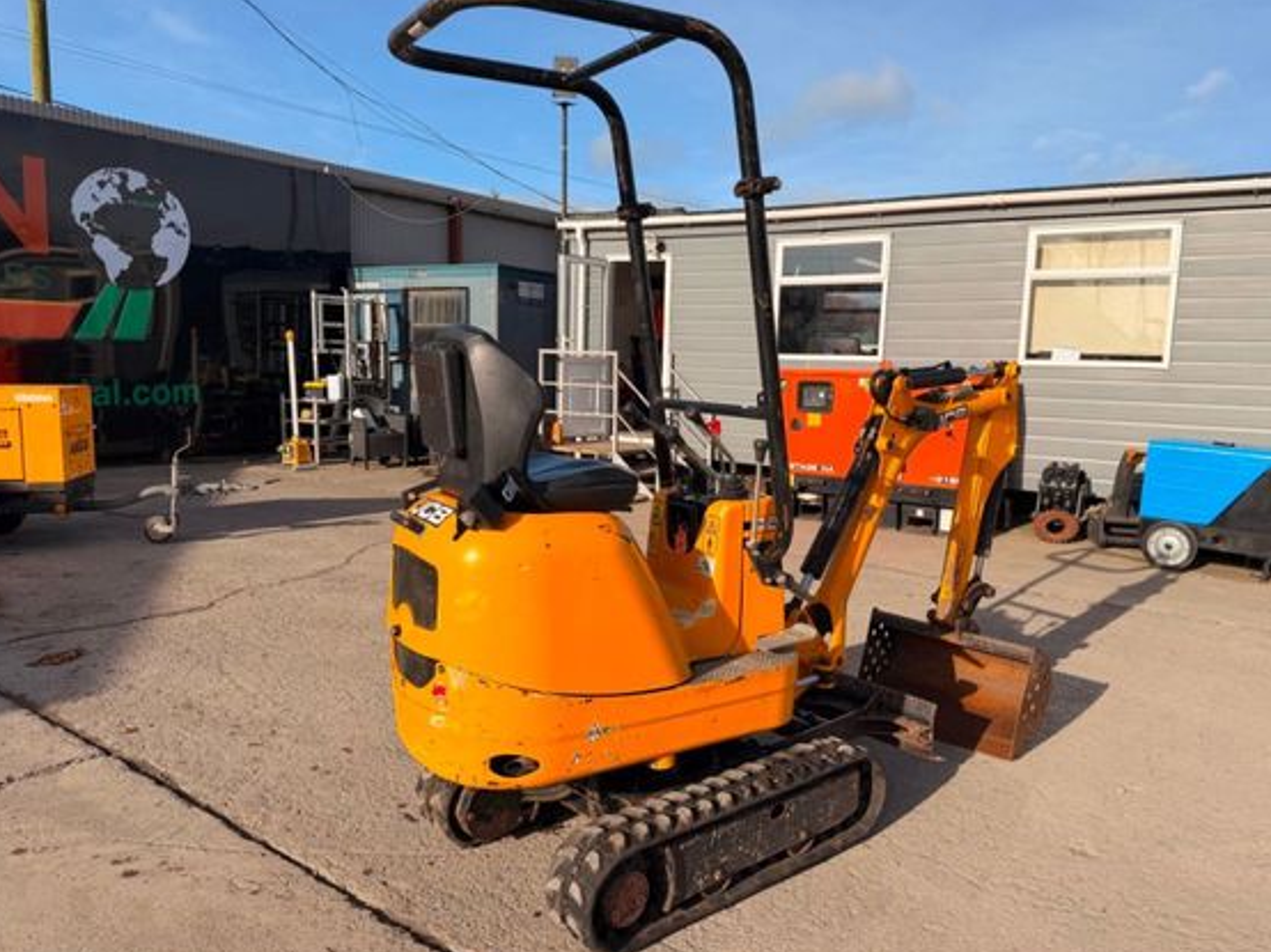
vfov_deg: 53.0
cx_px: 675
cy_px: 473
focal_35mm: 26
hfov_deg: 67.3
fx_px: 954
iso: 80
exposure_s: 1/3759
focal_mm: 6.76
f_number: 1.78
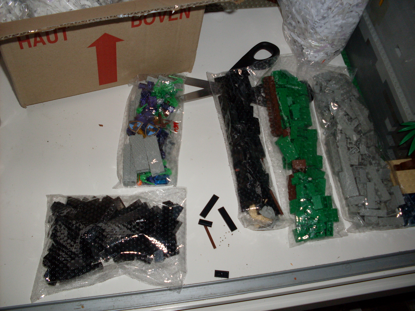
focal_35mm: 38
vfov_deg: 37.7
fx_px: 456
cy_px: 156
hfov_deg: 49.0
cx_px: 208
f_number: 2.8
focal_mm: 6.3
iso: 100
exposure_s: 1/45
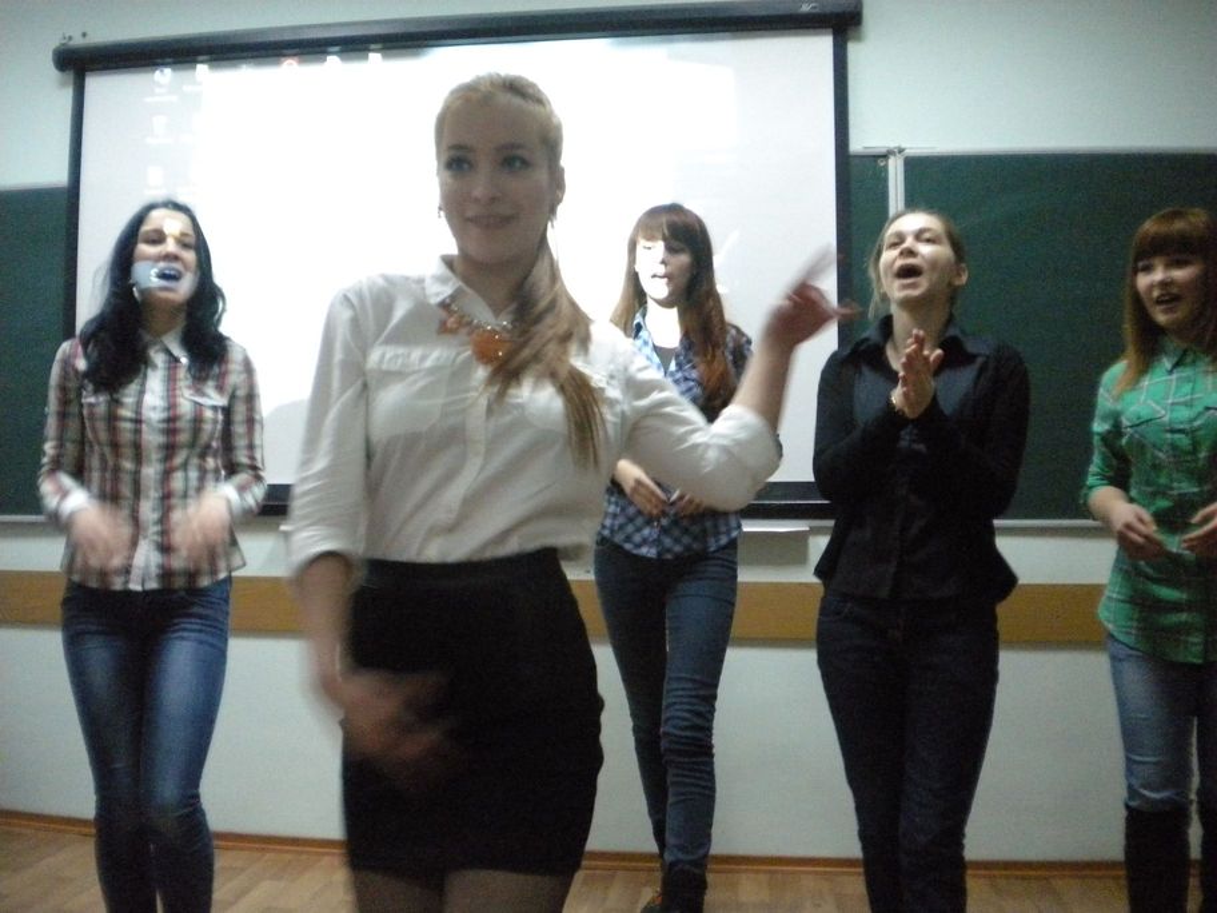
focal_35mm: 35
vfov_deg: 40.7
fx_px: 1231
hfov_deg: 52.6
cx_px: 608
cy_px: 456
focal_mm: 6.3
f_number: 3.1
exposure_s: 1/41.1
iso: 800
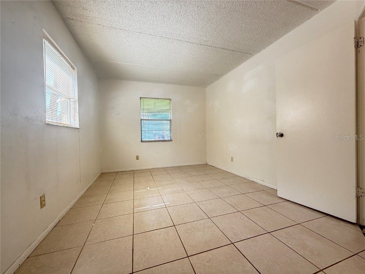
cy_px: 137
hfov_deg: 102.1
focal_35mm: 14
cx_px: 182
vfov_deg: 85.7
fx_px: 148
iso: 125
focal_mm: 2.22
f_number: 2.2
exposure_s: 1/99
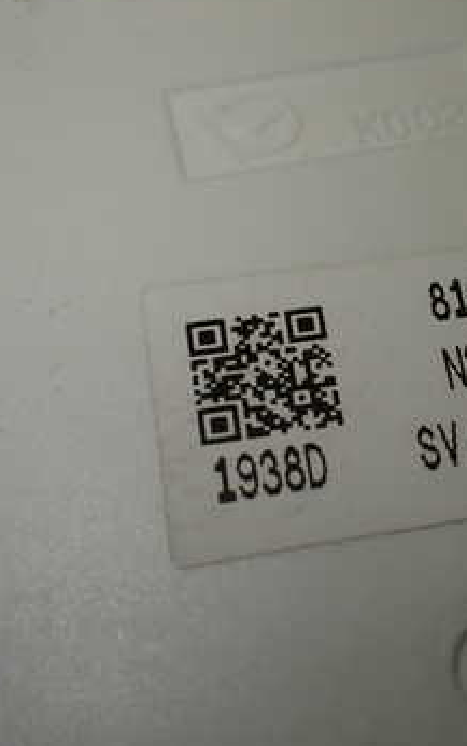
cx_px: 454
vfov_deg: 36.9
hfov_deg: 22.7
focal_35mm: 55
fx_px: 1120
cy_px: 365
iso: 100
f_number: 3.2
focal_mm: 5.4
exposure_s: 1/400
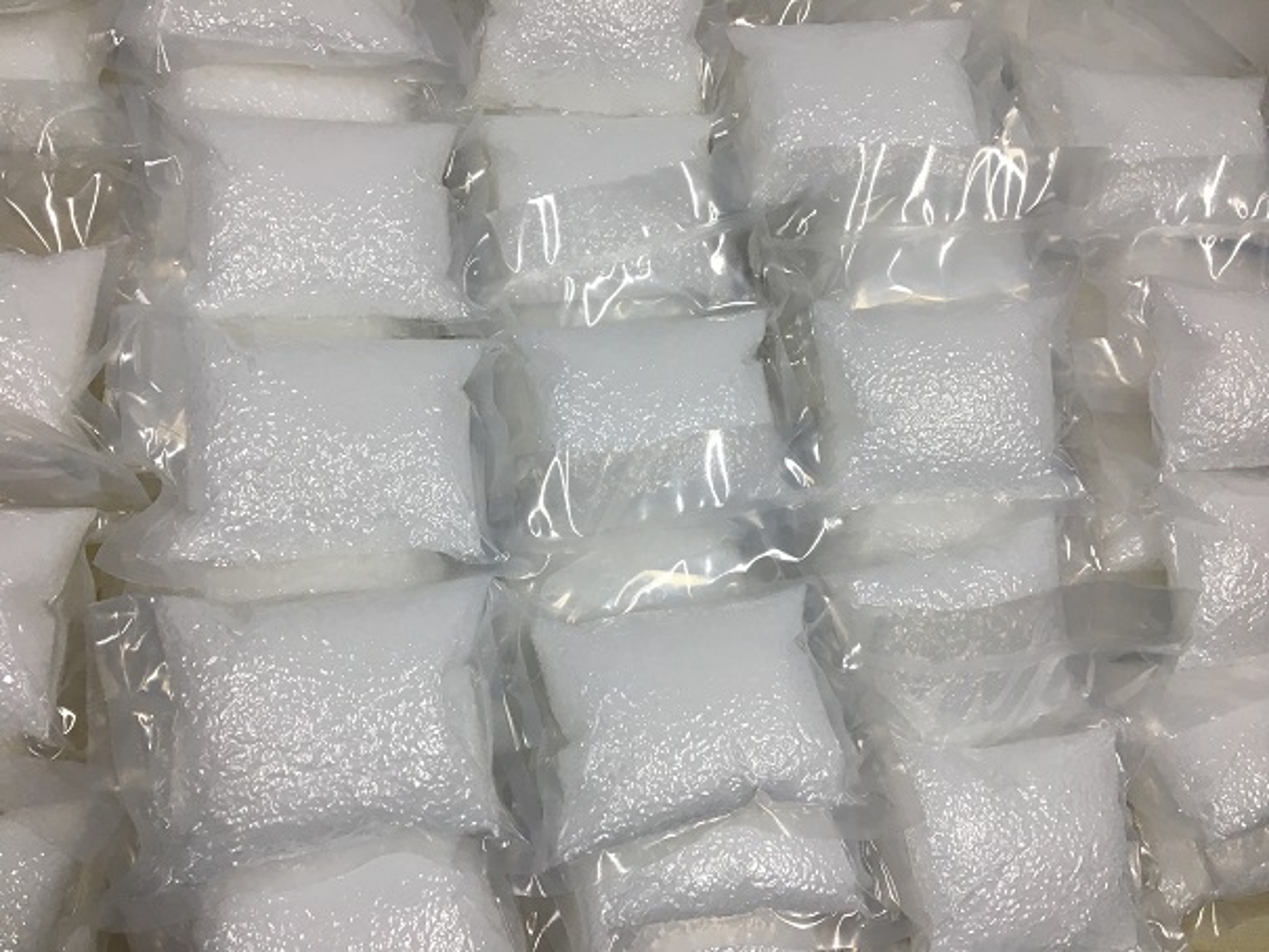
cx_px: 634
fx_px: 1063
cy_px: 476
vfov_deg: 48.2
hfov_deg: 61.6
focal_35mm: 29
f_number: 2.2
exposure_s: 1/33
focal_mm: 4.15
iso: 25
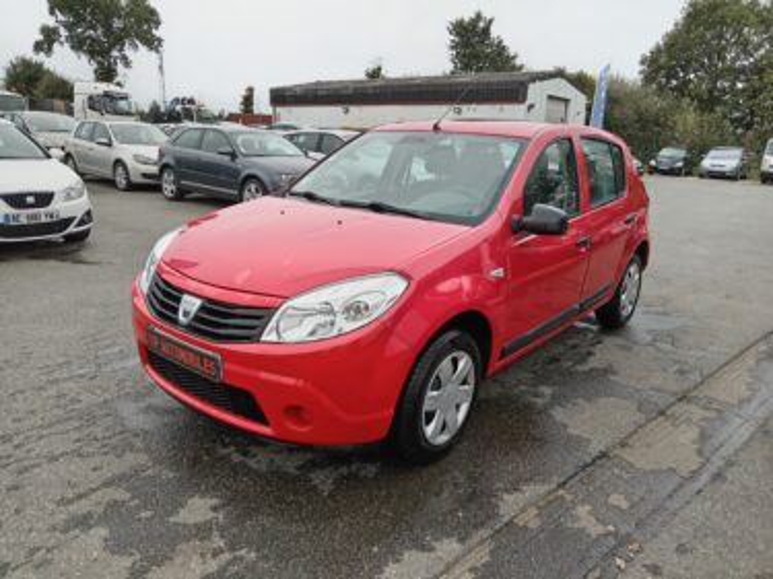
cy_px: 290
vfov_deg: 54.9
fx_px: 558
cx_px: 386
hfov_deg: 69.4
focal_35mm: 25
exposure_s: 1/125
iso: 101
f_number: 1.8
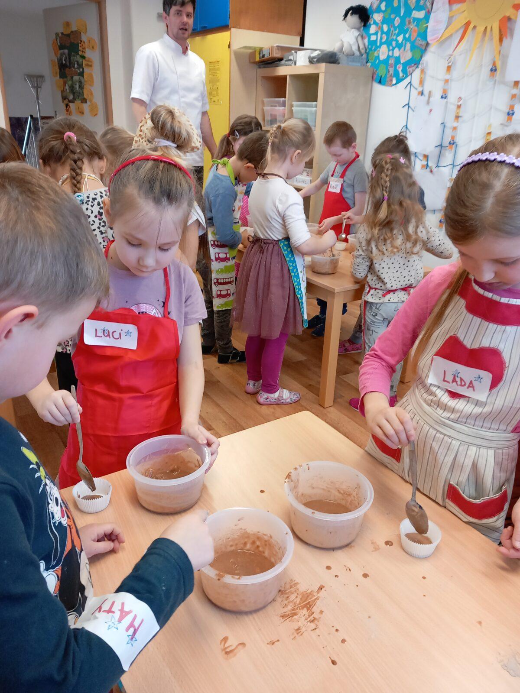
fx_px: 541
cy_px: 346
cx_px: 260
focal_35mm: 27
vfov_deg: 65.3
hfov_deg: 51.4
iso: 125
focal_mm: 4
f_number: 1.8
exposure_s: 1/50
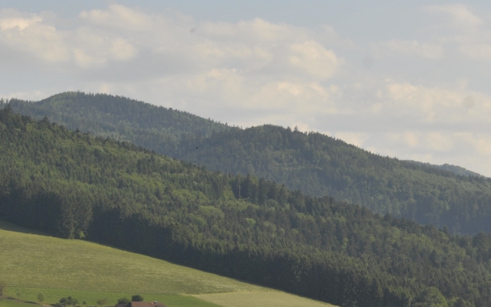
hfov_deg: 11.0
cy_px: 317
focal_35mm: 184
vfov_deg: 7.1
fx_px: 2463
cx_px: -246
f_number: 9
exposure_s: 1/320
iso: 100
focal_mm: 60
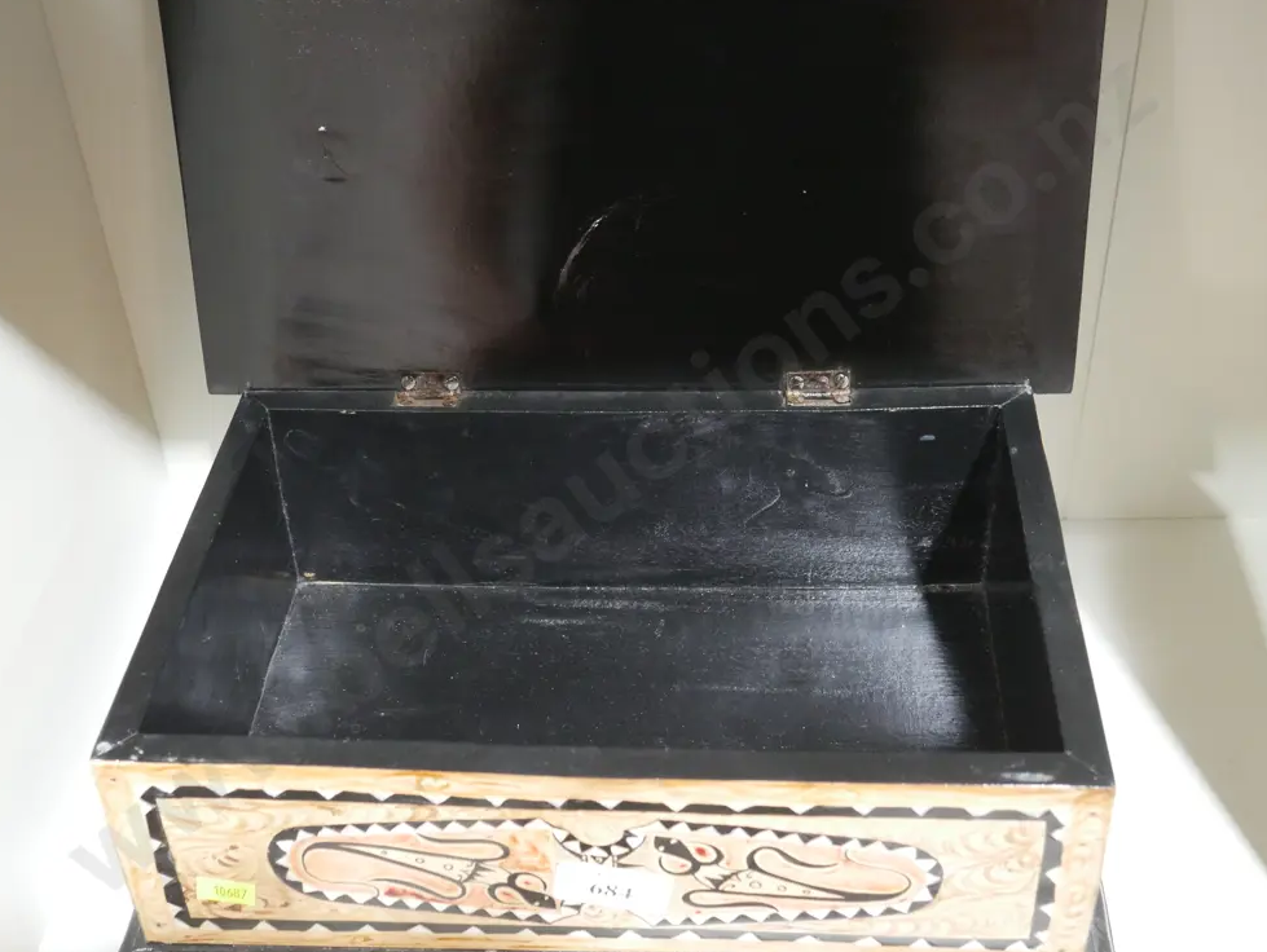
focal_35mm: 46
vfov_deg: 31.6
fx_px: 1685
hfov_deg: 41.2
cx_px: 612
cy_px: 481
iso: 3200
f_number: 4.7
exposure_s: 1/60
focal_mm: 22
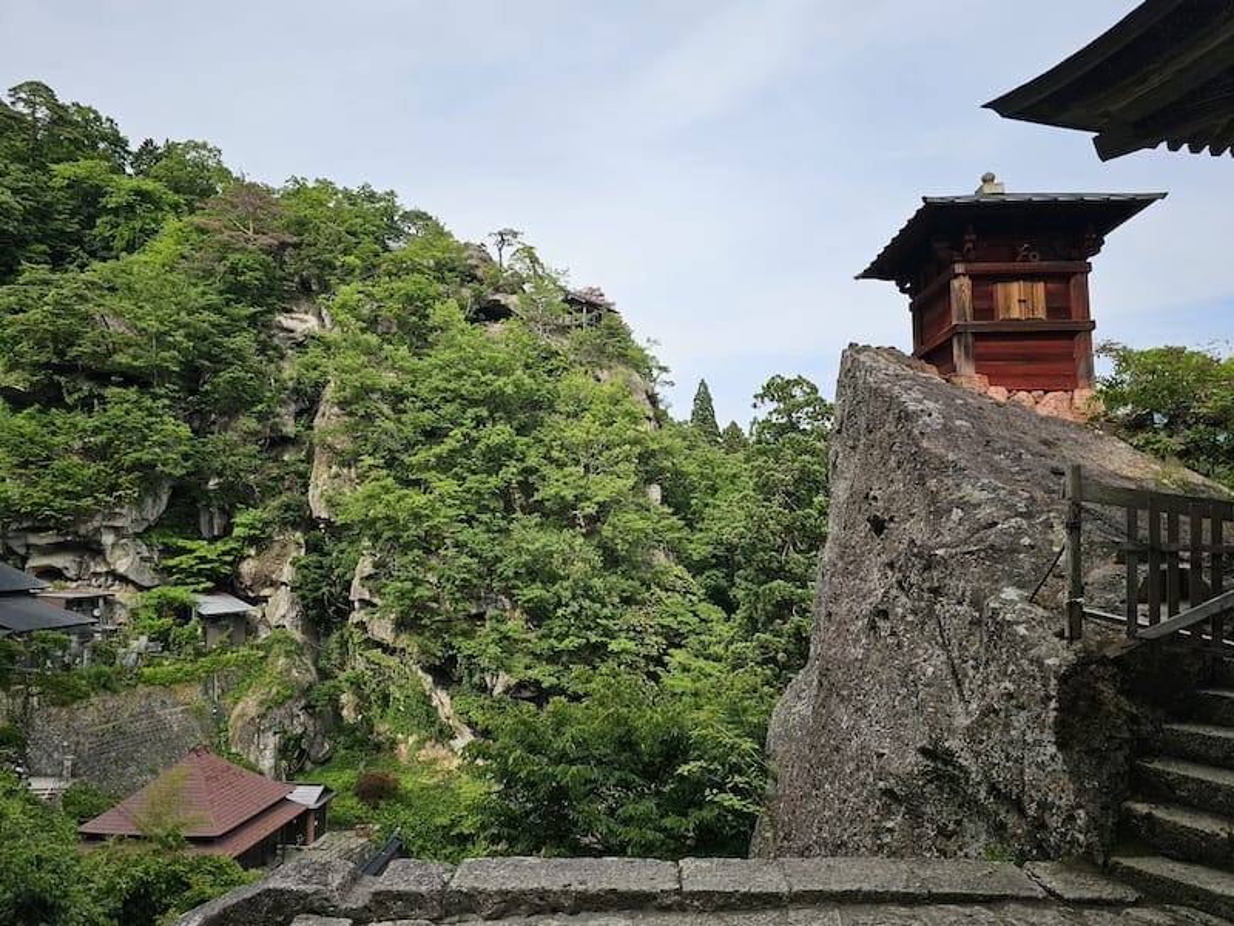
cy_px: 463
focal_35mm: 23
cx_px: 617
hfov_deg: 73.9
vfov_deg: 58.9
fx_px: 820
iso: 10
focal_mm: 6.3
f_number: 1.7
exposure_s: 1/648
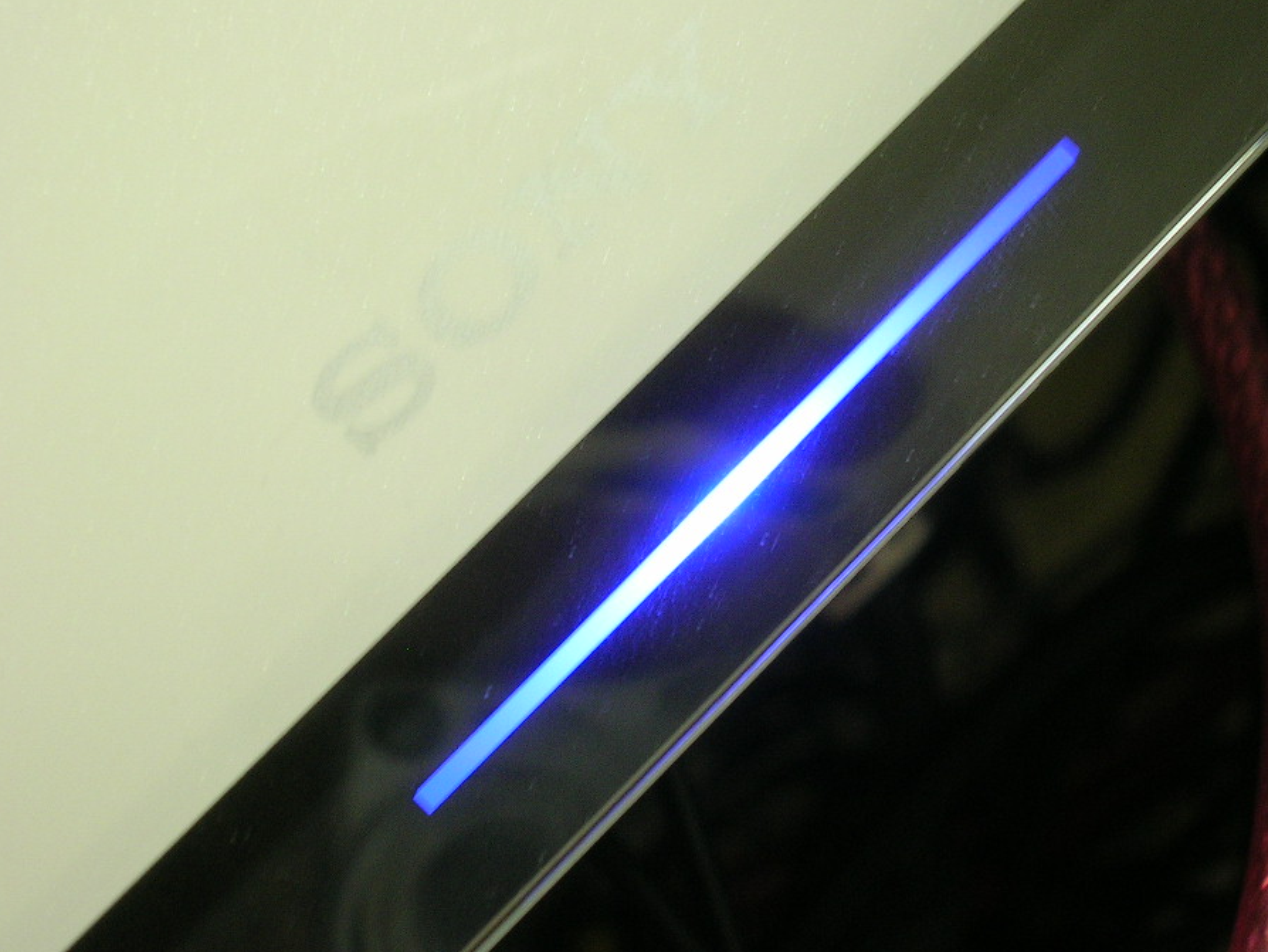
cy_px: 438
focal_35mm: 79
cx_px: 645
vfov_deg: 18.7
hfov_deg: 24.7
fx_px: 2895
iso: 100
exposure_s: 1/3.6
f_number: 3.7
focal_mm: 10.5
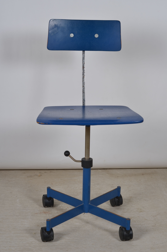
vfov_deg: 27.0
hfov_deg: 18.1
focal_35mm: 75
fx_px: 524
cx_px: 84
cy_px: 126
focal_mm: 50
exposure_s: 1/125
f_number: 14
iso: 100
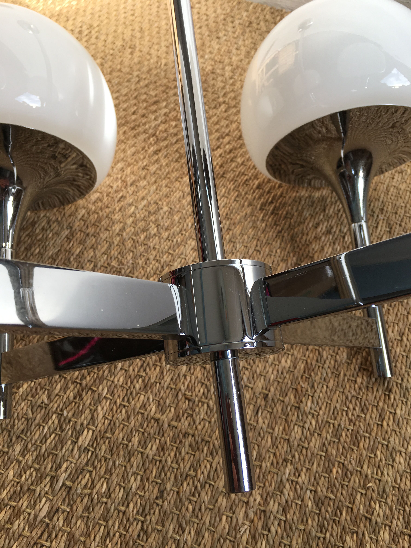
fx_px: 459
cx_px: 206
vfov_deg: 61.7
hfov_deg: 48.2
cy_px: 274
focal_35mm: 29
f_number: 2.2
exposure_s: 1/342
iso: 25
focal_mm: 4.15
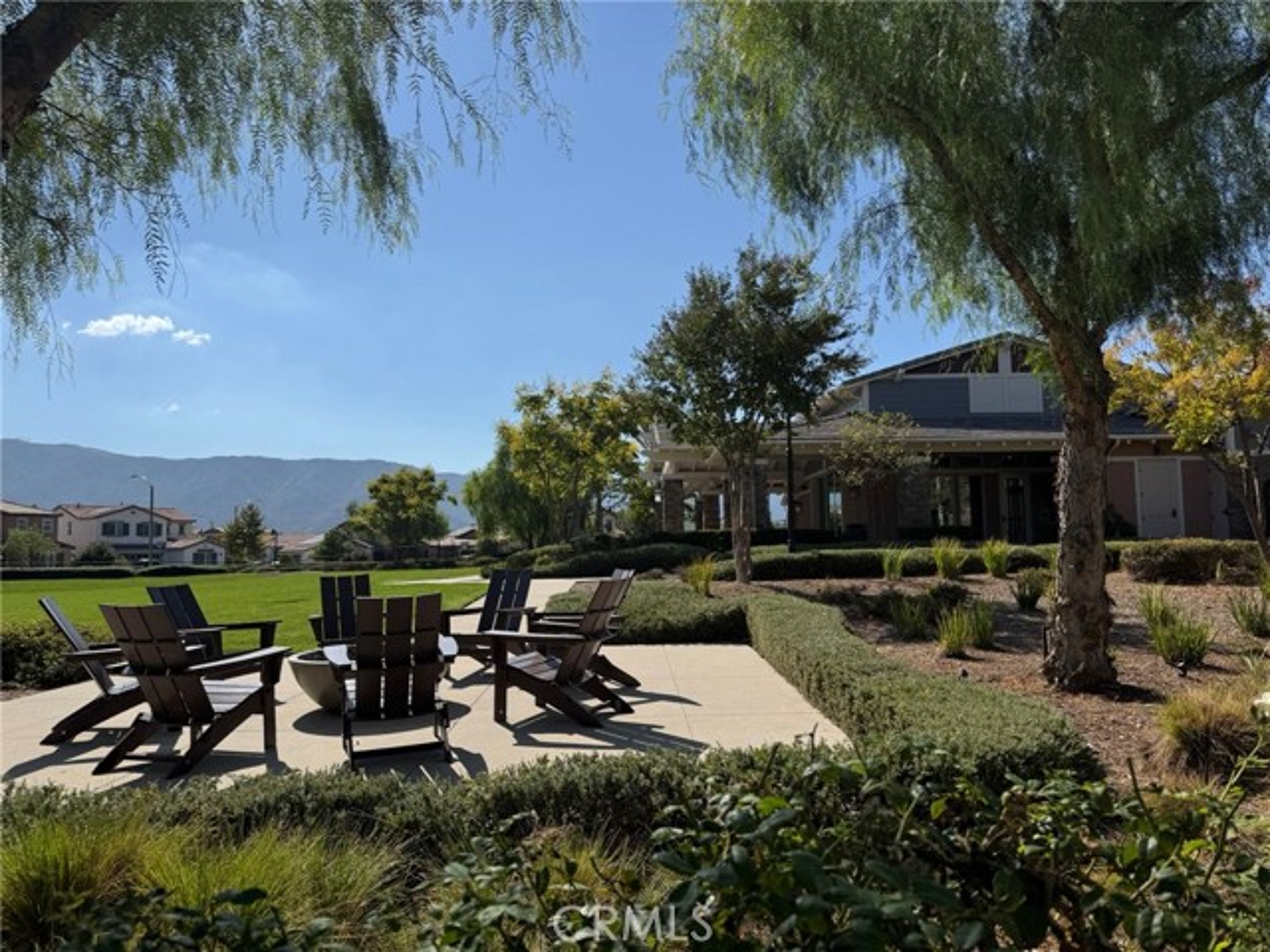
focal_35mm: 24
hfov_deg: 71.6
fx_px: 881
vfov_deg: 56.8
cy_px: 476
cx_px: 635
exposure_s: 1/7937
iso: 80
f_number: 1.78
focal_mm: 6.76
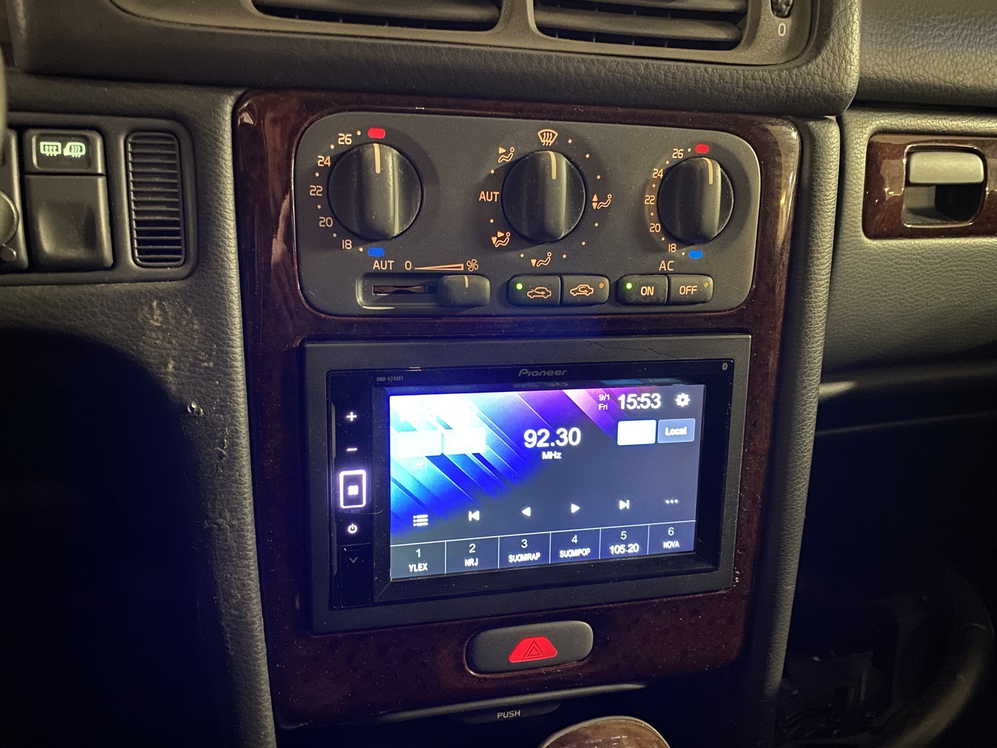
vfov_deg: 53.1
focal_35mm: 26
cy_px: 374
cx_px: 498
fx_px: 749
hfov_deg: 67.3
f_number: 1.8
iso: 640
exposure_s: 1/8
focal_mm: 4.25
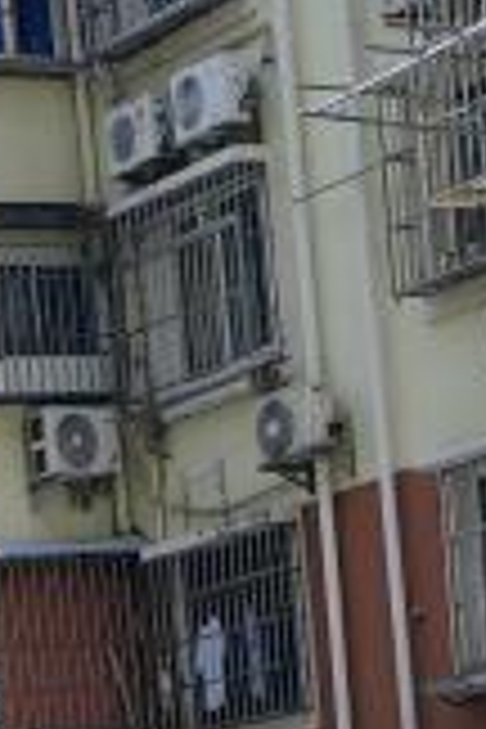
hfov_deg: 8.5
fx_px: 3199
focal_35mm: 158
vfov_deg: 11.3
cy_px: 1636
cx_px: -284
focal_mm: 8.72
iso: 50
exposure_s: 1/1600
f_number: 2
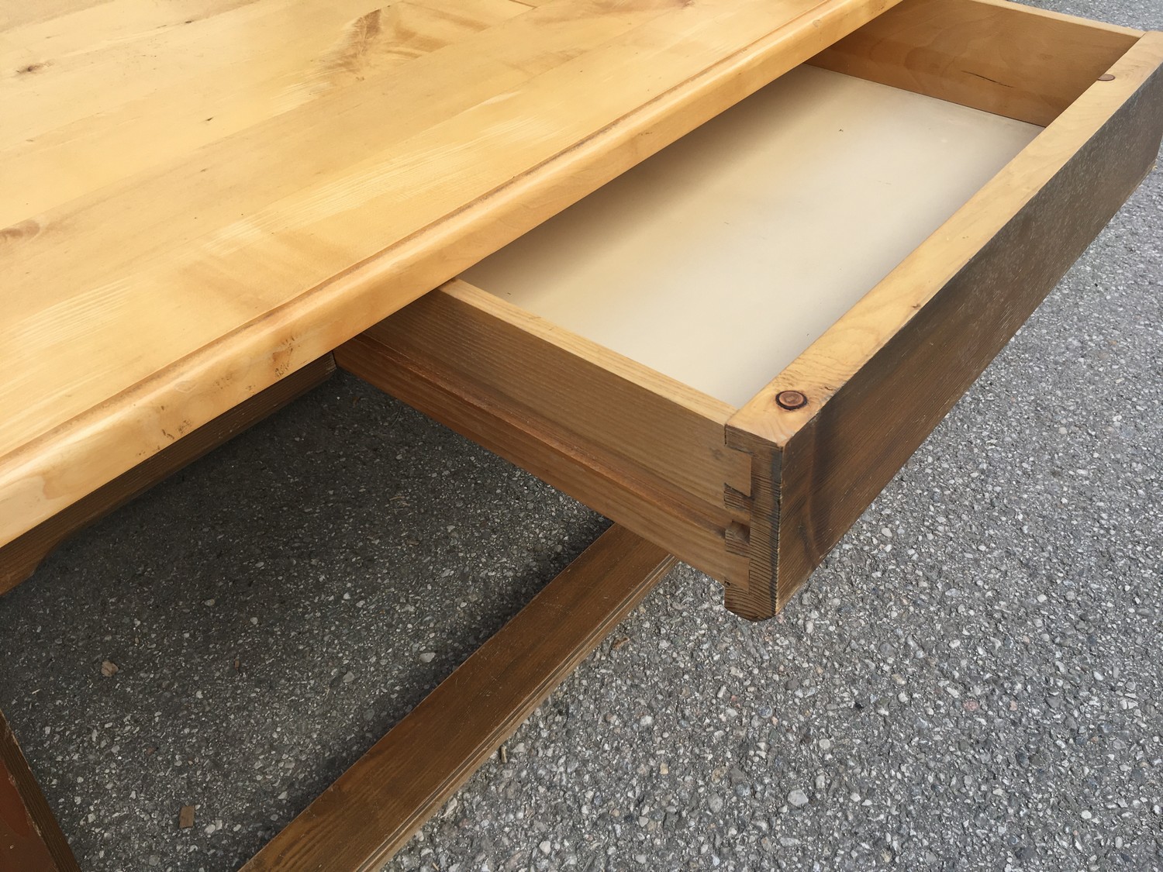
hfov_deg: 61.7
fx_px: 974
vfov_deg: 48.2
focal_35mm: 29
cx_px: 582
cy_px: 436
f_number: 2.2
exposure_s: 1/420
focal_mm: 4.15
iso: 25
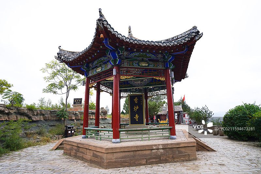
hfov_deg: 81.2
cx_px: 130
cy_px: 87
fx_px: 152
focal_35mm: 21
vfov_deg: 59.5
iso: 100
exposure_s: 1/125
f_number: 8
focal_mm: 21
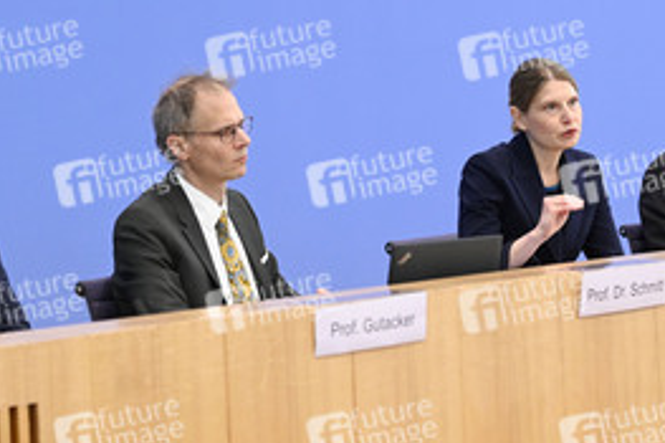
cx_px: 305
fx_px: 2474
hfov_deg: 15.3
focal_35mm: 134
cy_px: 114
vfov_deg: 10.2
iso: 4000
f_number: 4
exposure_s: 1/1250
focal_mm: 78
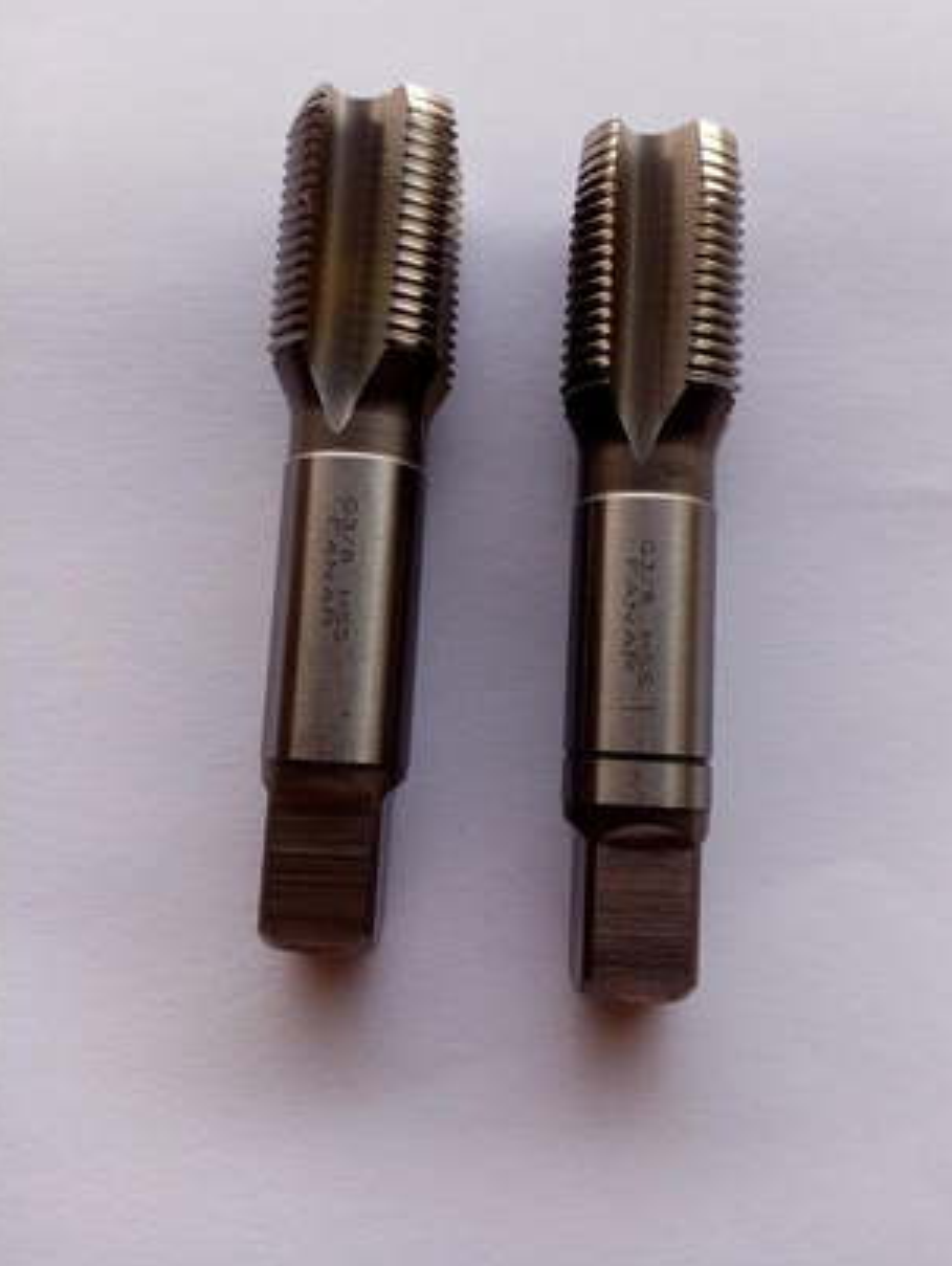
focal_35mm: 29
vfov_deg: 61.5
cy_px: 569
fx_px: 1062
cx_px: 512
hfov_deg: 48.3
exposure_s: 1/100
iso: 123
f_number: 1.8
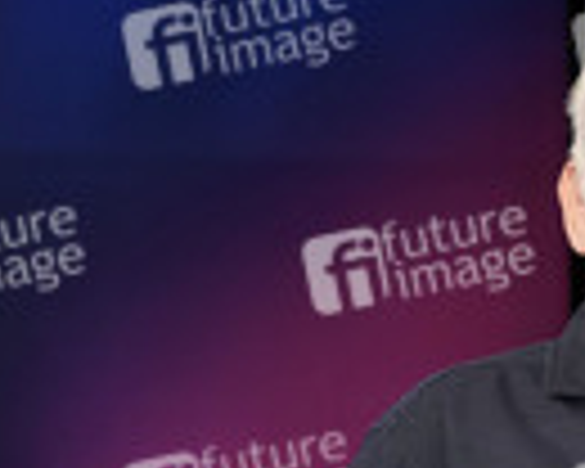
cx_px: 749
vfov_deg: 13.9
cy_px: 598
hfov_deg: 17.0
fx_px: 1853
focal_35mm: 107
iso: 2000
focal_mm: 33
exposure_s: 1/125
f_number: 5.6
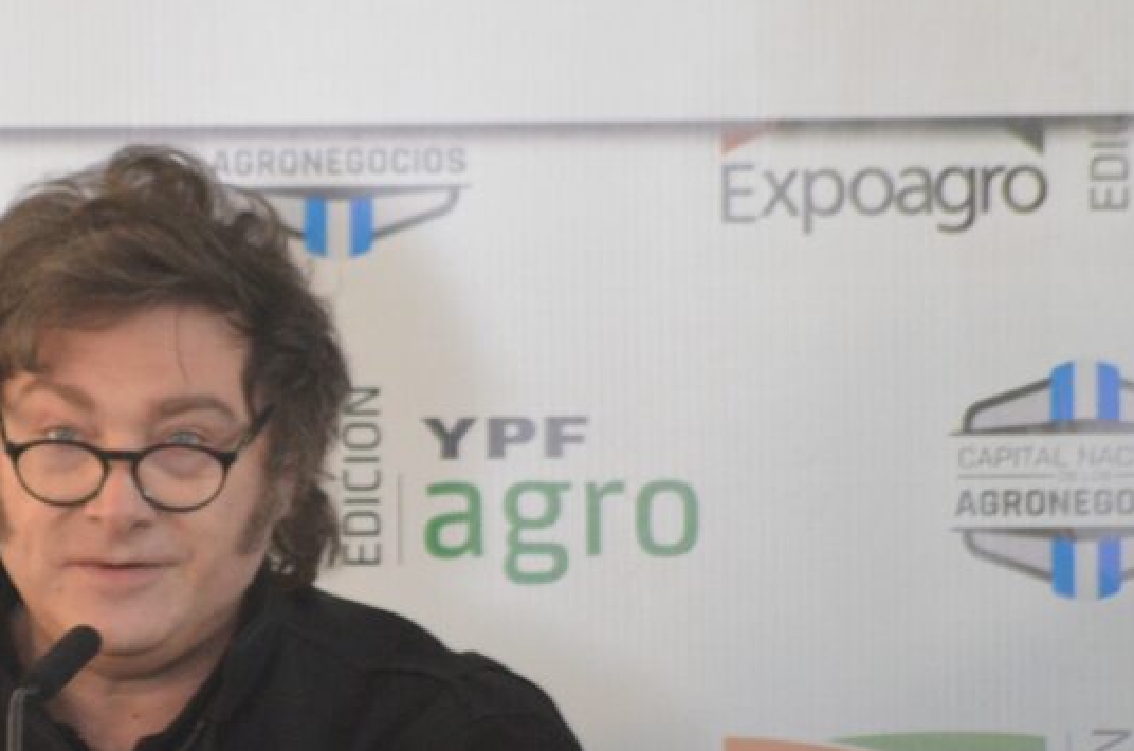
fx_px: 27034
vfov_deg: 1.6
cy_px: 493
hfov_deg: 2.4
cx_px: 163
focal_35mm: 860
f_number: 5.6
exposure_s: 1/160
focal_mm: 300
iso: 3200
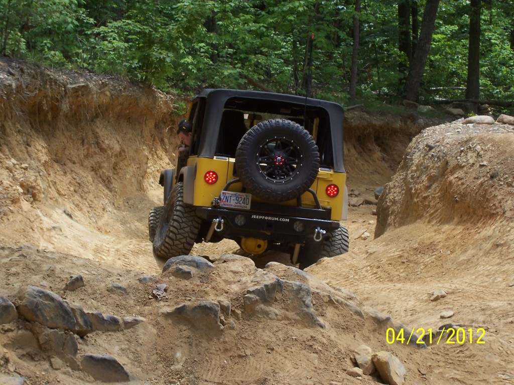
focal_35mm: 102
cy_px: 192
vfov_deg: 14.5
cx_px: 257
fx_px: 1515
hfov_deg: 19.3
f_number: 4.6
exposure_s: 1/350
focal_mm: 16.8
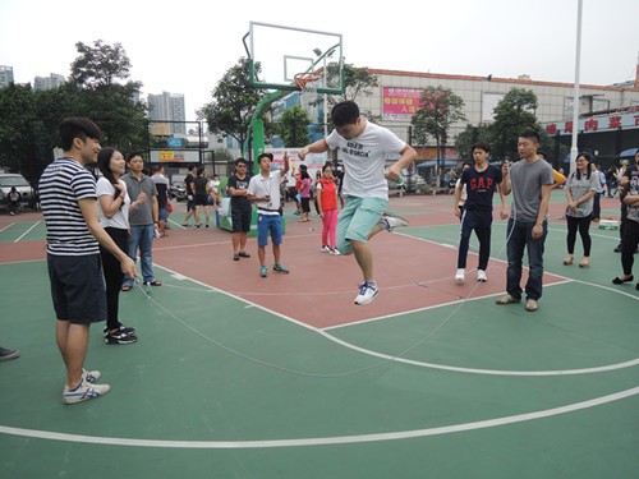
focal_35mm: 24
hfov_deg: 71.6
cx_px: 320
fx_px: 443
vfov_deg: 56.8
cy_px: 240
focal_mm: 4.3
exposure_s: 1/500
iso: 100
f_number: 2.8
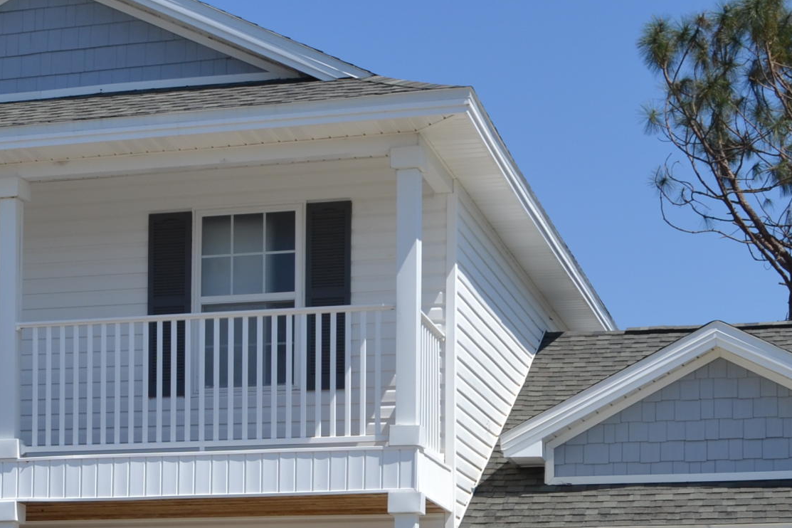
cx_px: 108
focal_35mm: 97
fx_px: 2134
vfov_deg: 13.7
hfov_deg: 20.7
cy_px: 630
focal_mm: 24
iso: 100
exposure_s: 1/250
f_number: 8
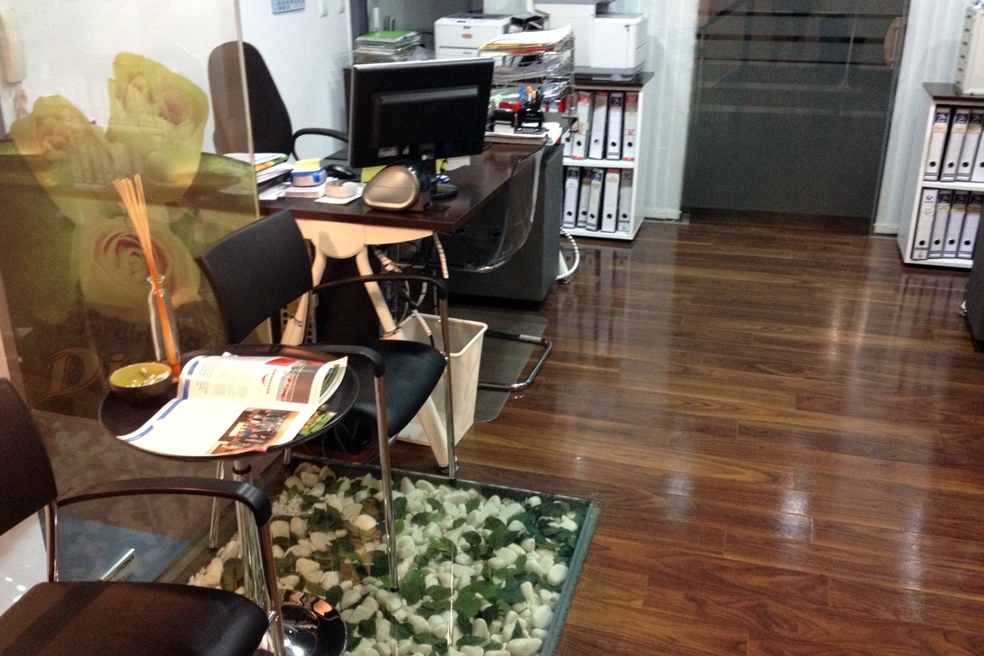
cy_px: 345
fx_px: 1011
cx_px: 487
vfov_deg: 35.9
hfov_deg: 51.9
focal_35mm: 37
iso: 320
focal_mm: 4.28
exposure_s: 1/20
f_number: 2.4
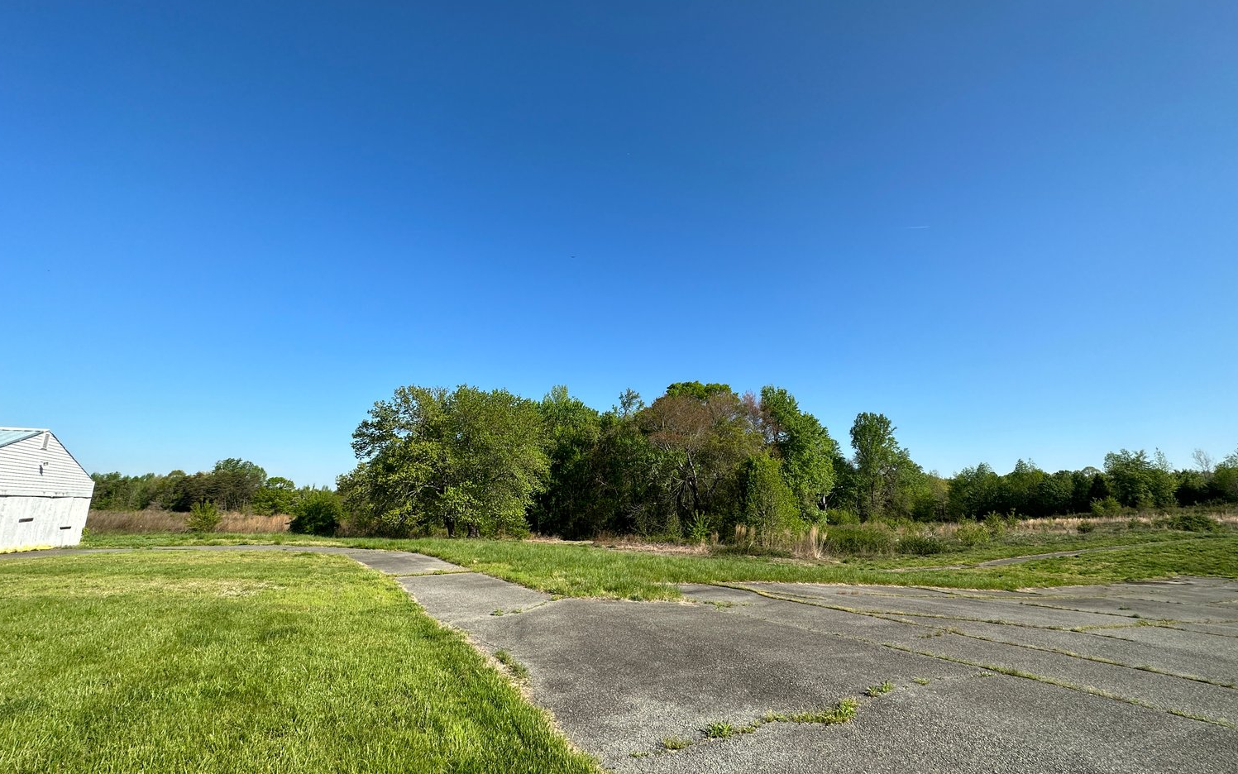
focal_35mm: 15
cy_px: 397
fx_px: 506
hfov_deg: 101.5
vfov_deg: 74.8
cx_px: 617
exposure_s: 1/1473
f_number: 2.2
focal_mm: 2.22
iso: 50
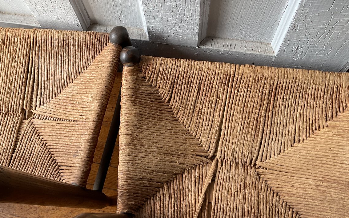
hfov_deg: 47.6
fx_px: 390
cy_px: 131
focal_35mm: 41
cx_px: 124
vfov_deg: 31.2
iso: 32
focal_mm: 3
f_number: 1.8
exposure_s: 1/120
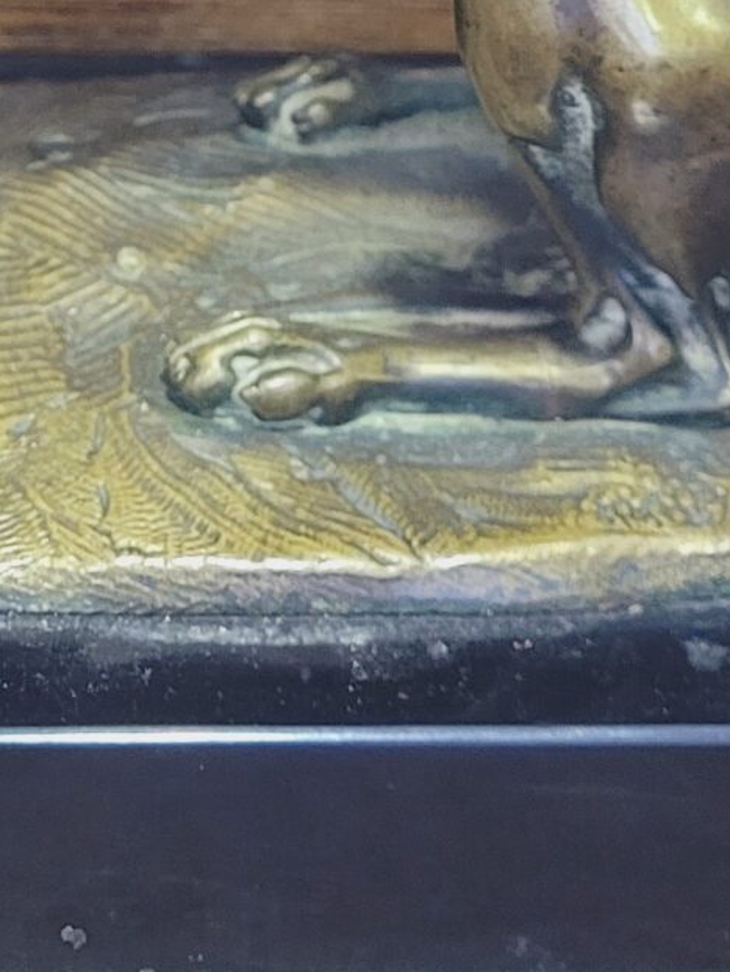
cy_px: -253
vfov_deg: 17.4
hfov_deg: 13.7
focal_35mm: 107
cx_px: 98
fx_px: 3007
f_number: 1.8
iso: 640
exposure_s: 1/33
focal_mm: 5.4
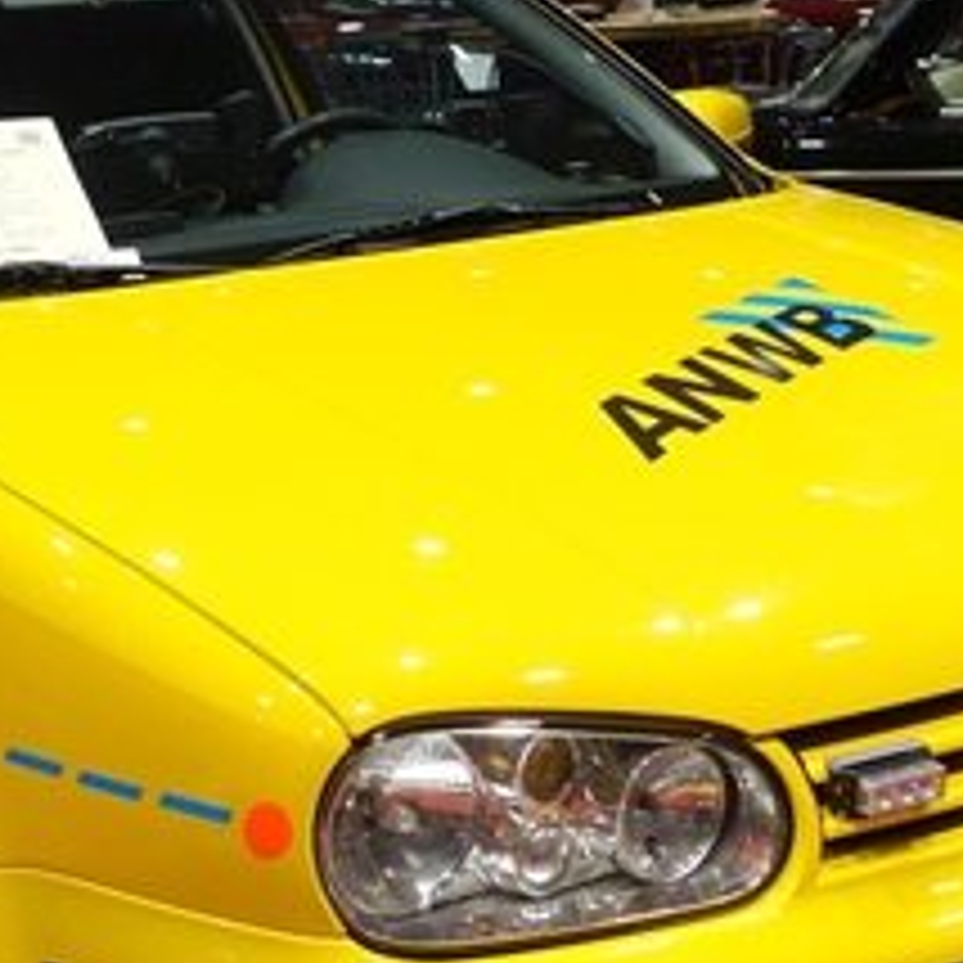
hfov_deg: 23.2
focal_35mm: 74
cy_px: 585
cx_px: 310
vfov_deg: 23.3
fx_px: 2329
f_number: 2.5
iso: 250
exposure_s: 1/40
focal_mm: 11.45
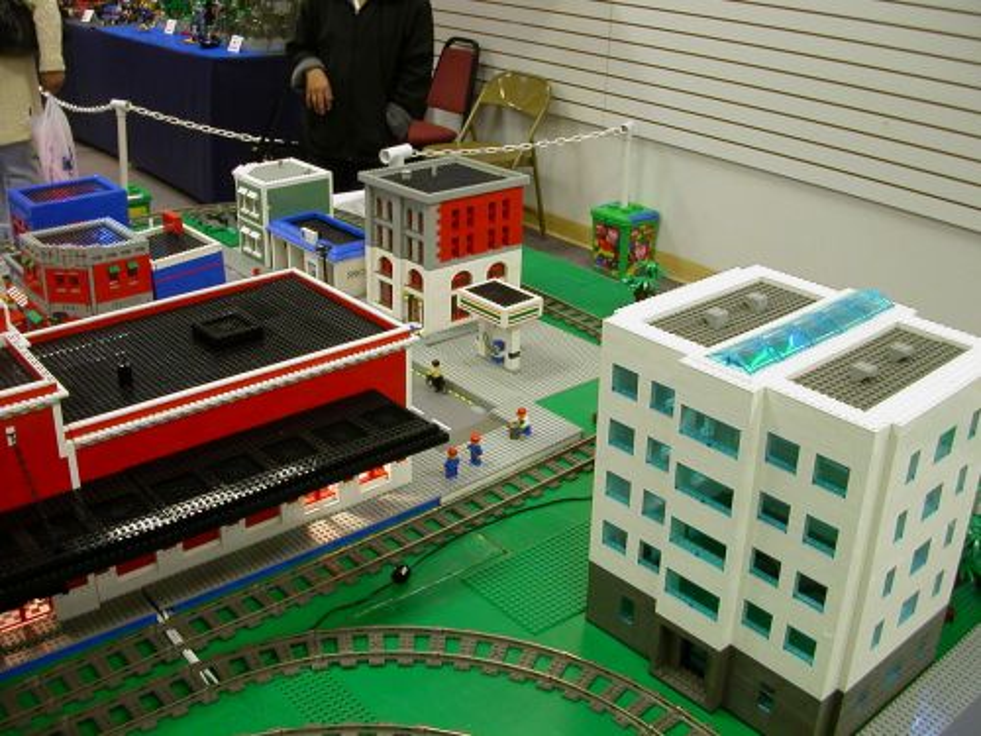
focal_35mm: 37
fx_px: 1049
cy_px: 368
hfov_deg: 50.1
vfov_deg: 38.7
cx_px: 490
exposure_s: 1/13
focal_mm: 5.6
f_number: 2.7
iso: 100
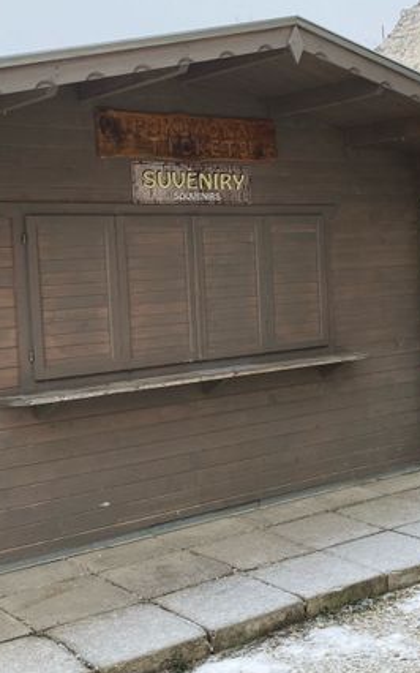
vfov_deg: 38.2
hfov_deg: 24.0
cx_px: 335
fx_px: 971
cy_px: 316
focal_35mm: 53
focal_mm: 3.99
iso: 32
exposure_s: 1/121
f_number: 1.8
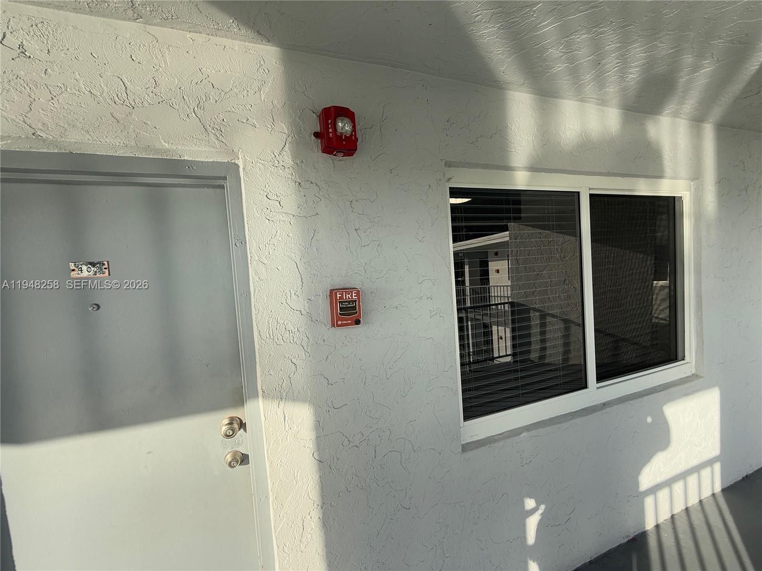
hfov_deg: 102.1
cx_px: 381
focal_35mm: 14
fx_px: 308
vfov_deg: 85.7
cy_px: 286
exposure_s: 1/564
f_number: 2.2
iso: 50
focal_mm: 2.22
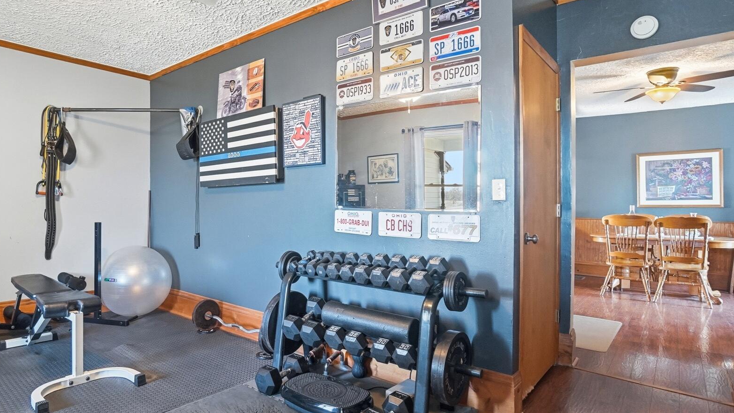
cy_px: 212
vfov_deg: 55.9
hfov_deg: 85.8
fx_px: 389
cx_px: 304
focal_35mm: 20
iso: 100
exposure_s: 1/30
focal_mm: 10
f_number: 4.5
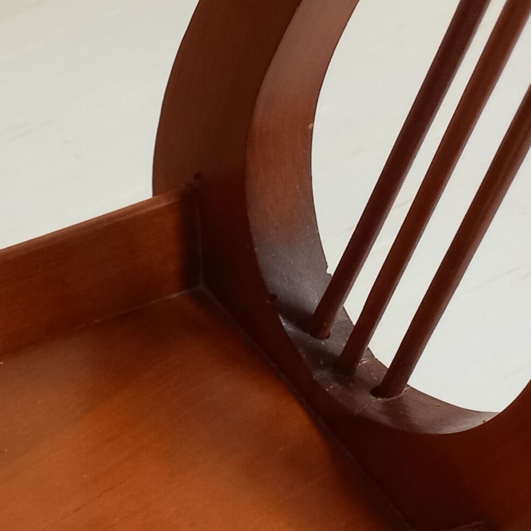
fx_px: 1562
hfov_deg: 15.7
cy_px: 566
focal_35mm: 90
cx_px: -494
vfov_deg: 18.6
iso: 250
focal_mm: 4.65
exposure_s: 1/50
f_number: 1.8
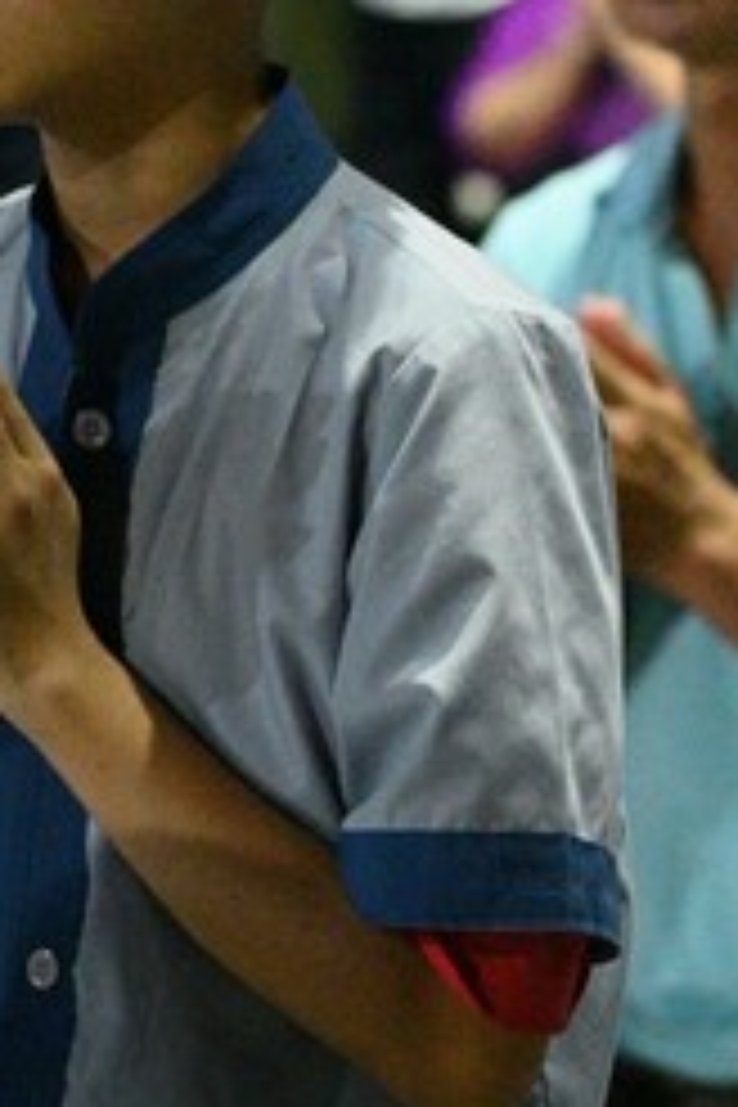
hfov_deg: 4.3
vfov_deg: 6.5
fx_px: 9747
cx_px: -81
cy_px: 526
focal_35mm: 317
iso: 32000
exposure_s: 1/160
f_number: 4.5
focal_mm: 120
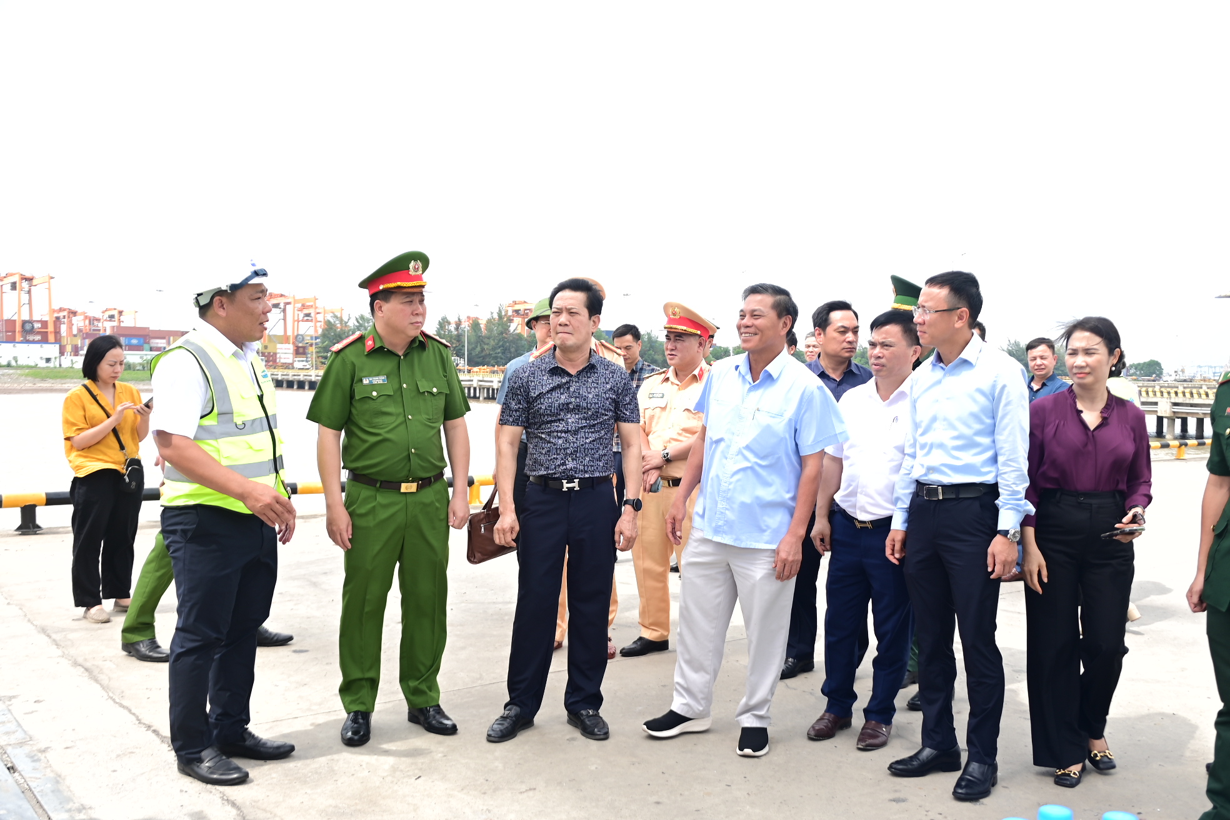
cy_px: 410
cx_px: 615
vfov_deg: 40.0
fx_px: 1127
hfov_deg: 57.2
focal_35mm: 33
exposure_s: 1/200
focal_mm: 22
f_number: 4
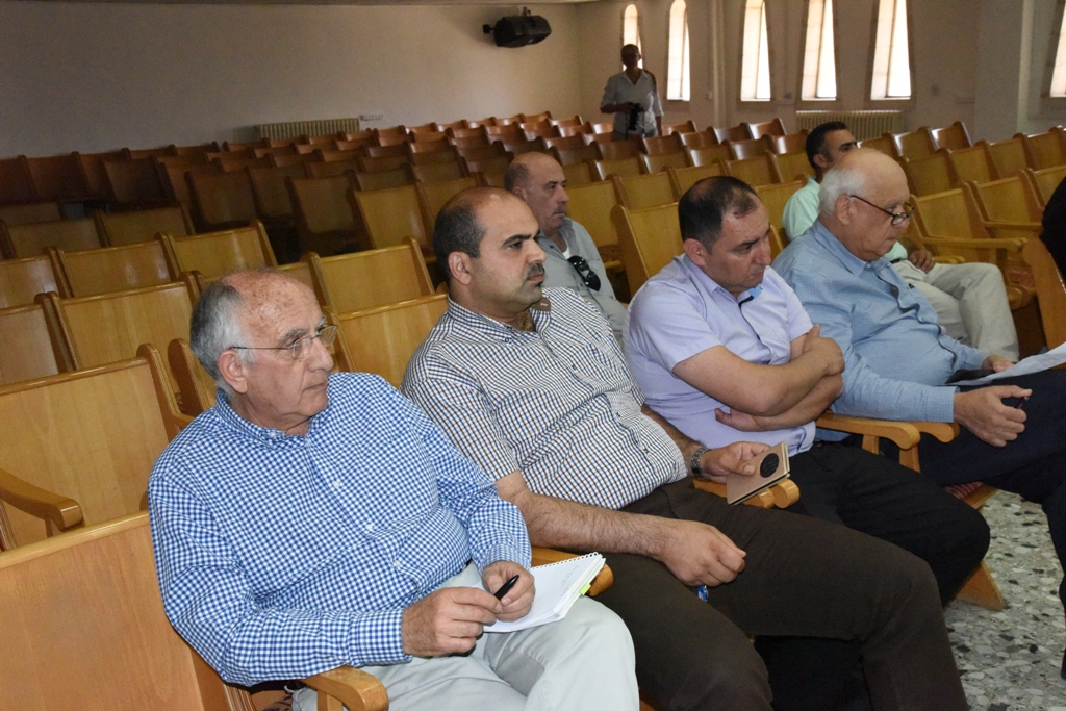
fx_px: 1185
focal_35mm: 40
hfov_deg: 48.5
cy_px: 356
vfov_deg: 33.4
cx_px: 533
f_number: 11
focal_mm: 40
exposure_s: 1/250
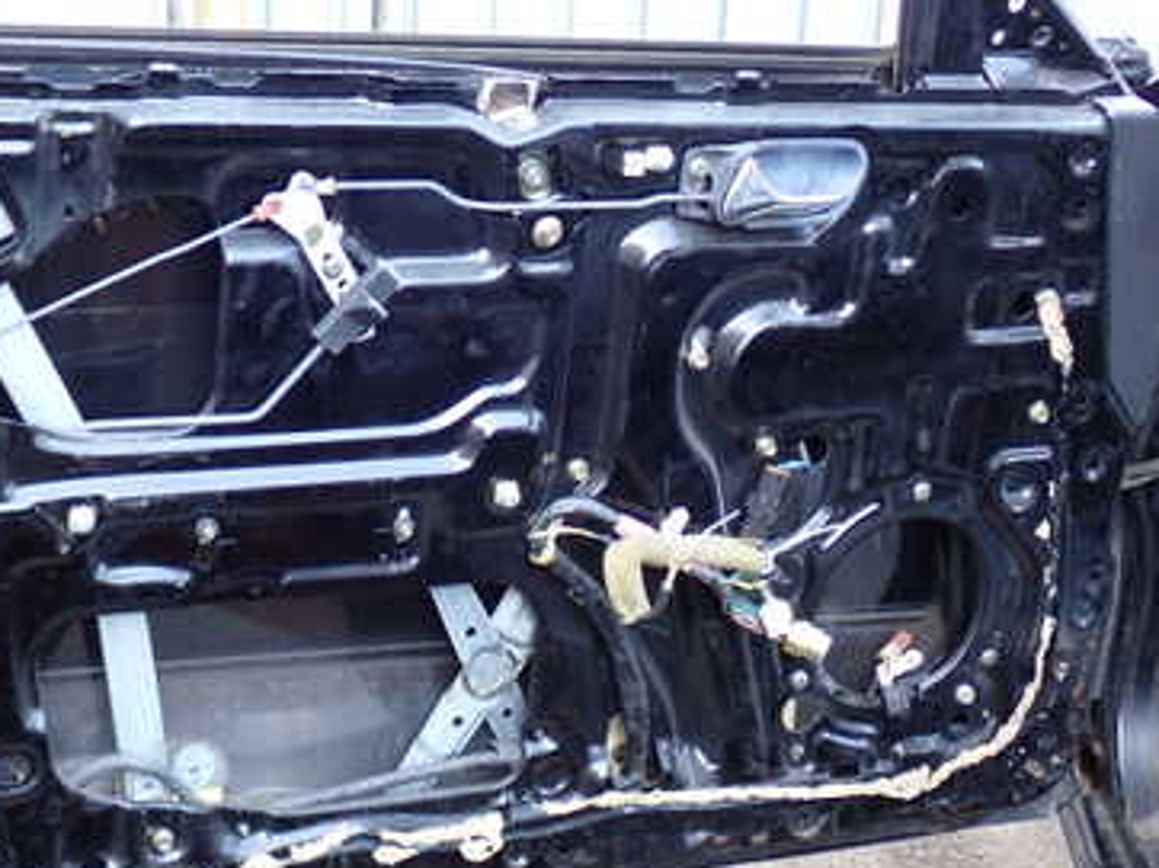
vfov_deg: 23.3
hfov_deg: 30.4
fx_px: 2108
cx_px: 355
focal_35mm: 63
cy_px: 404
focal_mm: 6.83
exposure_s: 1/50
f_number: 2.7
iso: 200
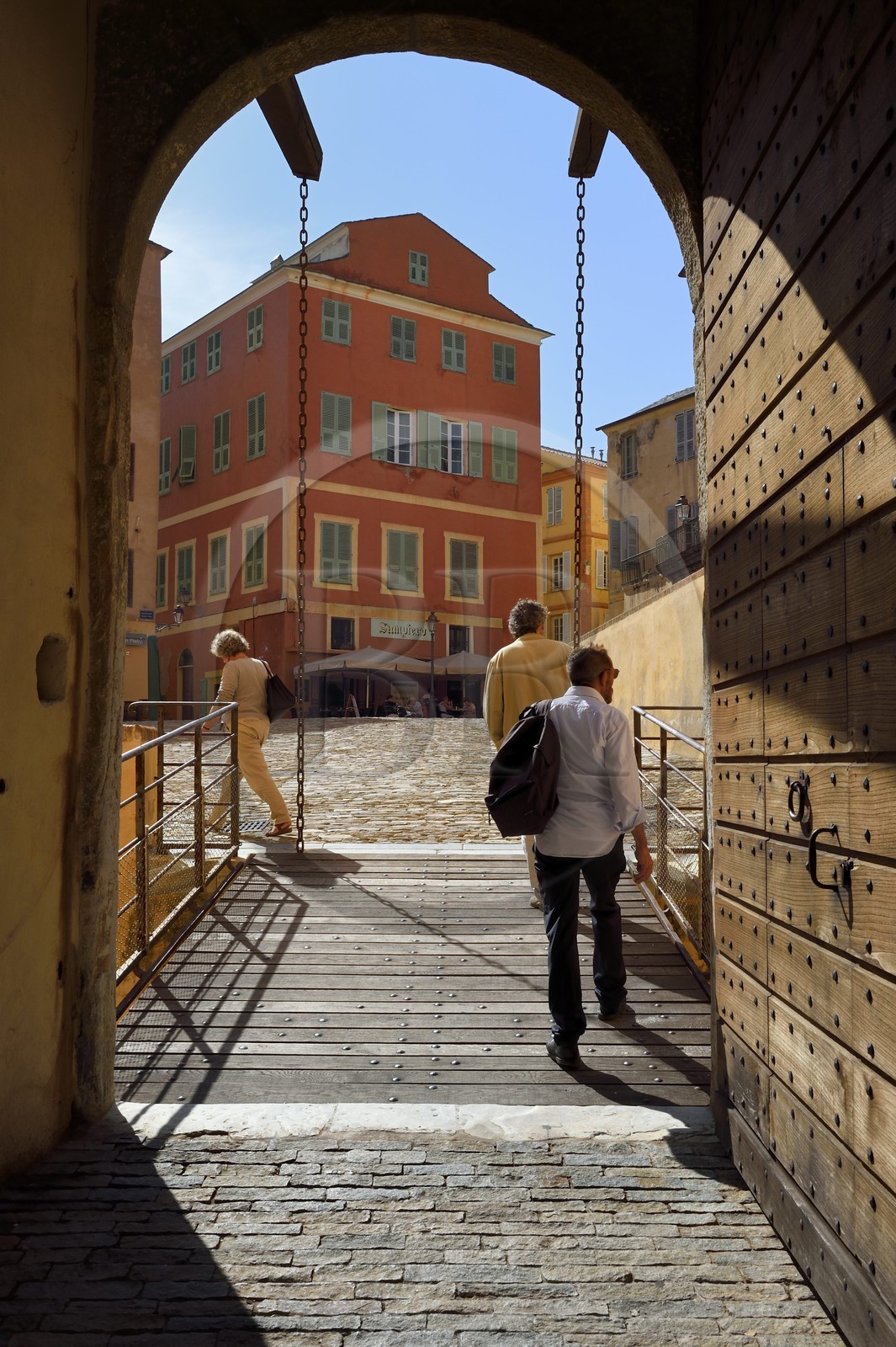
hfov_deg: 41.1
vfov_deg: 58.7
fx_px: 1196
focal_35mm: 32
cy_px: 674
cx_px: 448
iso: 200
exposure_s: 1/250
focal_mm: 32
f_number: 16
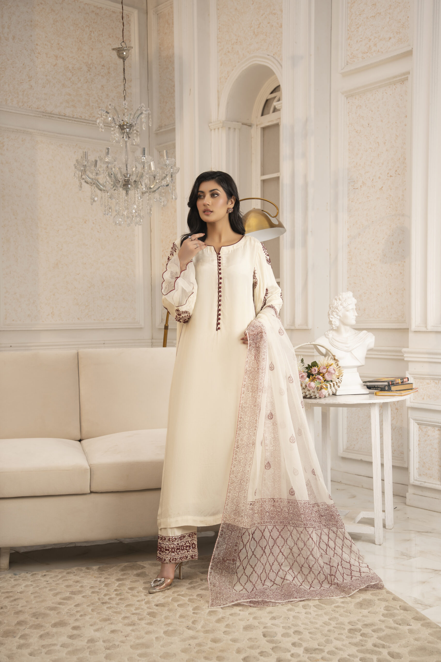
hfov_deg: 31.6
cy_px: 331
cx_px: 220
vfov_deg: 46.0
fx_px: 779
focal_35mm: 42
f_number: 5
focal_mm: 42.4
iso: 160
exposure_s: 1/200
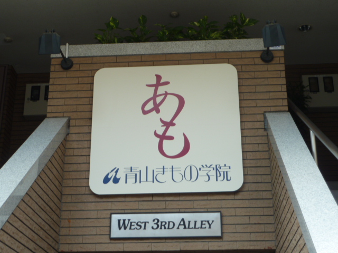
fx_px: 615
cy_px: 126
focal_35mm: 63
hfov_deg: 30.7
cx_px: 169
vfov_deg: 23.3
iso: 80
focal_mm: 10.3
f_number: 4
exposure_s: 1/50
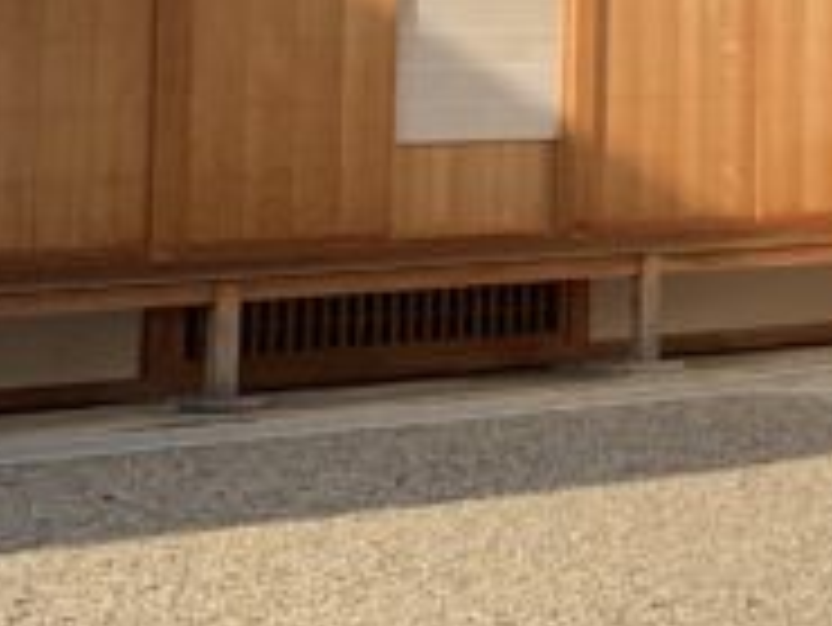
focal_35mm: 144
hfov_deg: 10.9
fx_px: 3463
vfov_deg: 10.0
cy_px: -302
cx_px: 2195
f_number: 1.8
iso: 25
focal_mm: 4.25
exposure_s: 1/1447
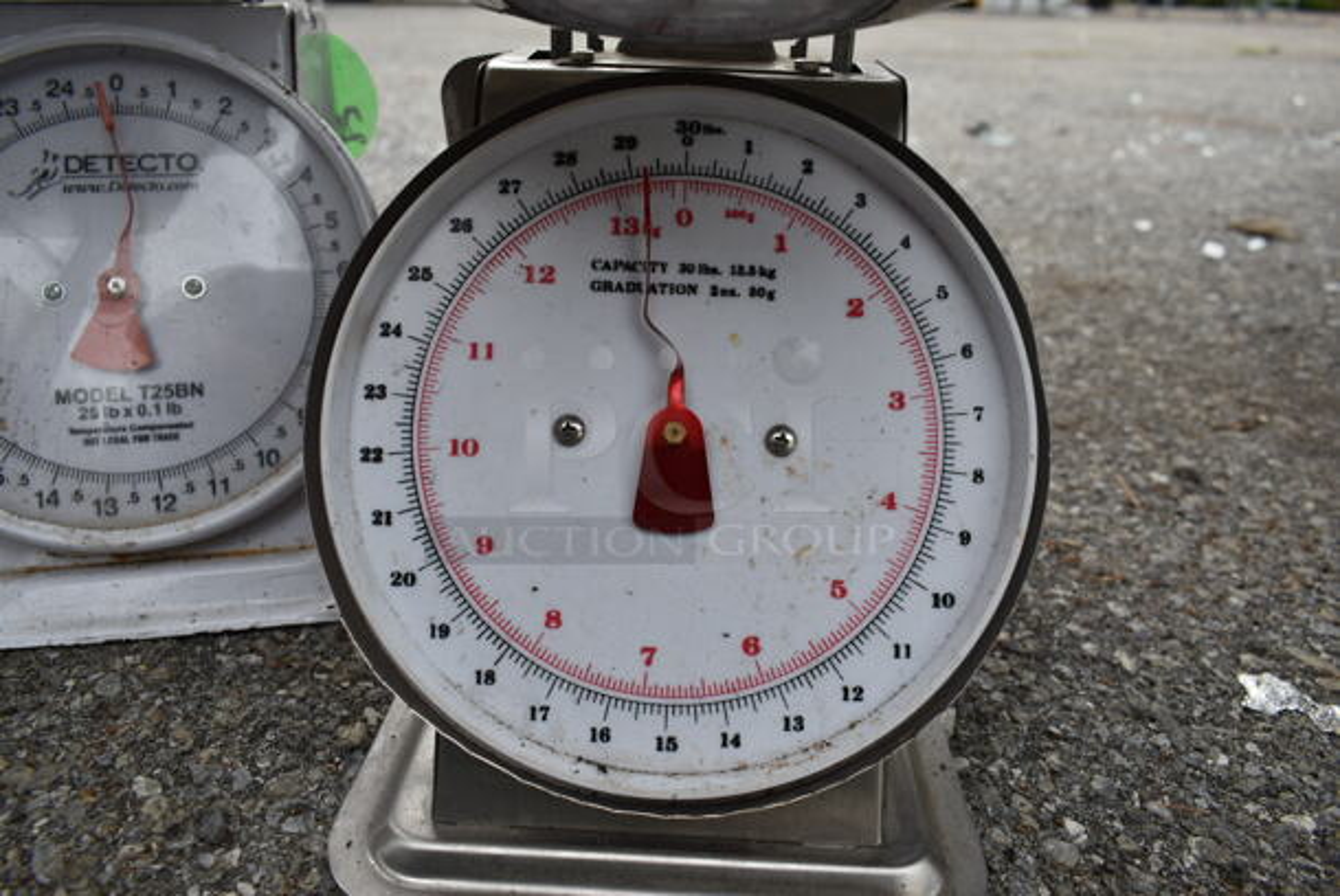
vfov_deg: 48.0
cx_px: 670
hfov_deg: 67.3
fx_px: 1006
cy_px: 448
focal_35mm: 27
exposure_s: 1/80
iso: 100
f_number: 5.6
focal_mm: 18
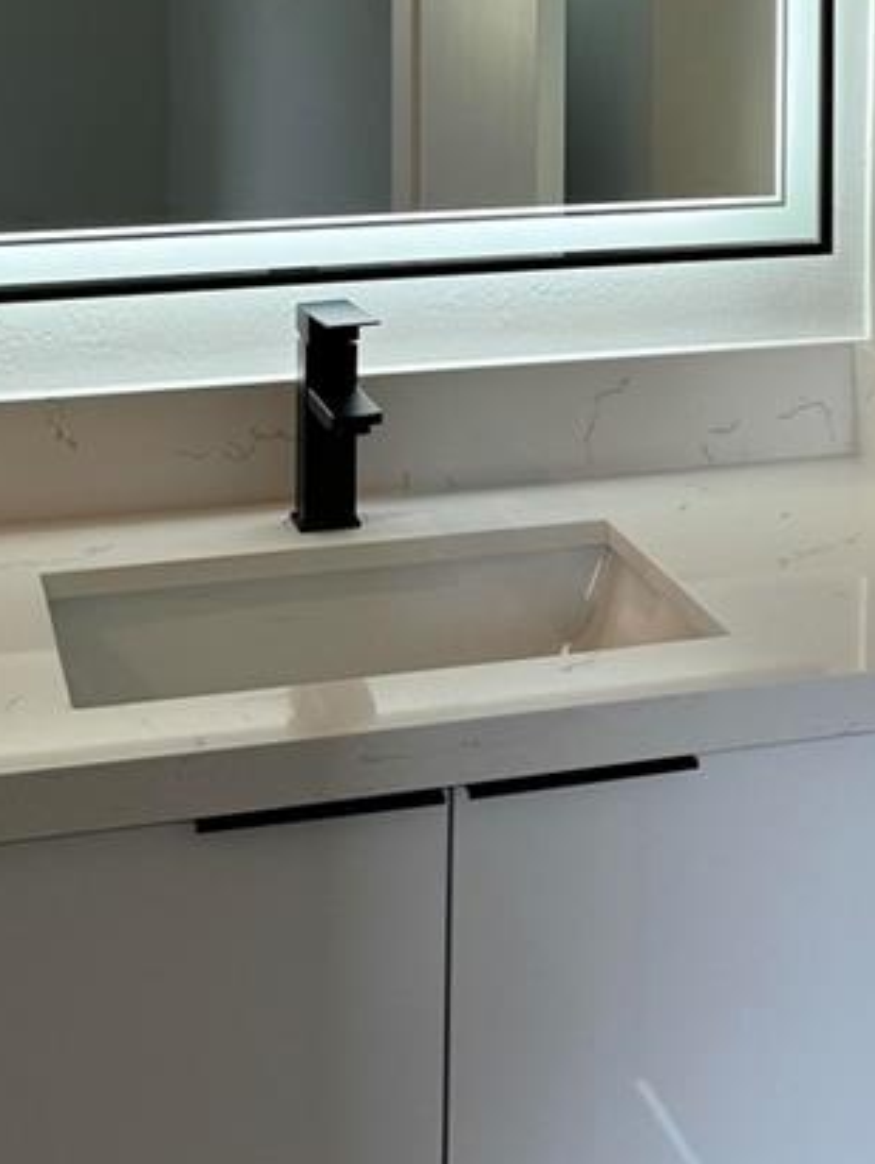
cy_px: -102
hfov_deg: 20.6
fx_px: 2356
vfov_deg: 25.8
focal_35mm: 70
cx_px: 804
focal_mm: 6.76
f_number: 1.78
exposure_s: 1/120
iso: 125
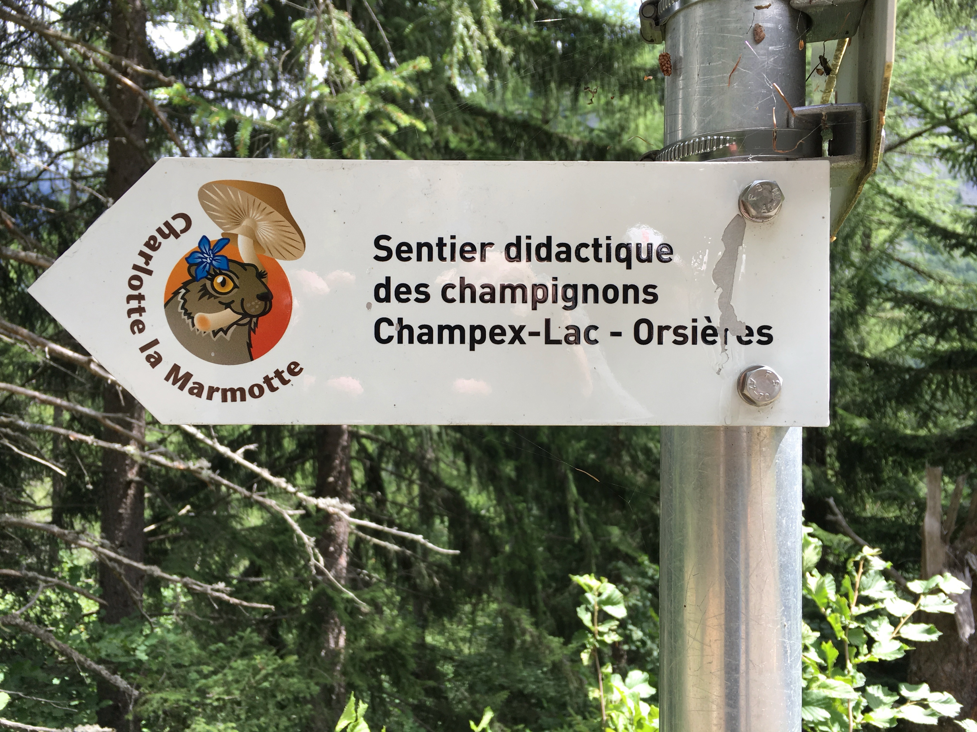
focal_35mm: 29
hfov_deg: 61.7
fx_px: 818
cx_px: 488
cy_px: 366
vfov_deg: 48.2
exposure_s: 1/266
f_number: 2.2
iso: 25
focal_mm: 4.15
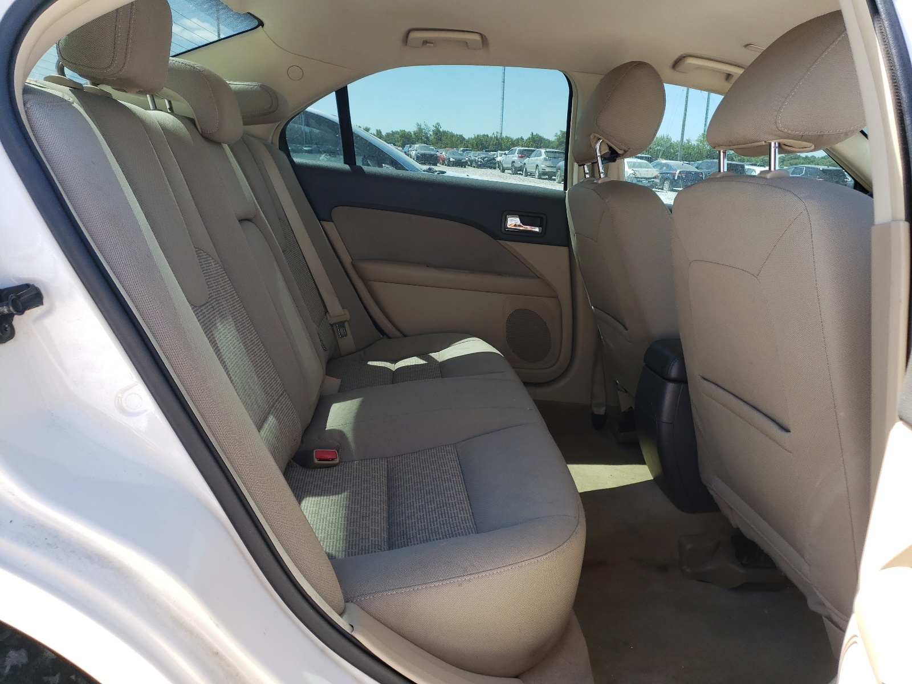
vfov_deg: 53.1
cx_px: 456
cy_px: 342
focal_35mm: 26
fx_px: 685
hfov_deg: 67.3
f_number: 1.5
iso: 50
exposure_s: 1/500
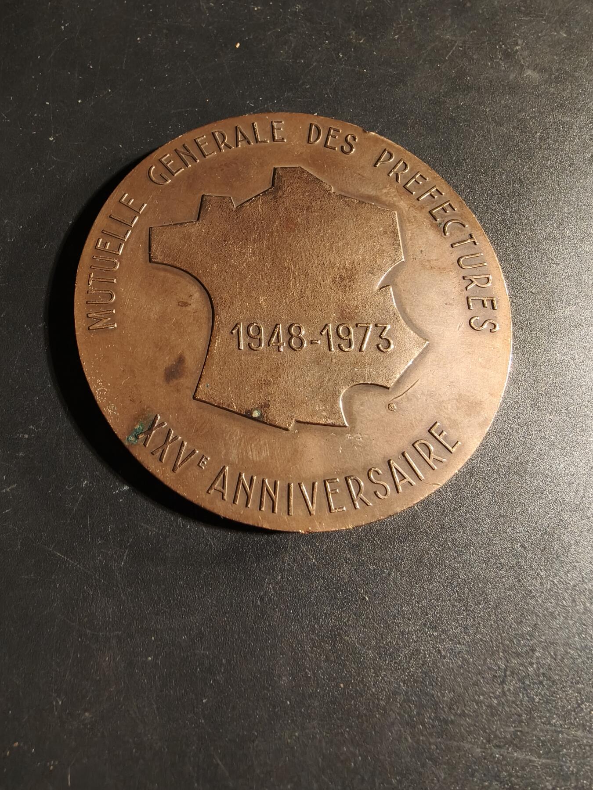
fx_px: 525
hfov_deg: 58.9
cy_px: 395
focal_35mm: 23
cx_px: 296
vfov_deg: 73.9
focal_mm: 2.32
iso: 160
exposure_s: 1/100
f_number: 2
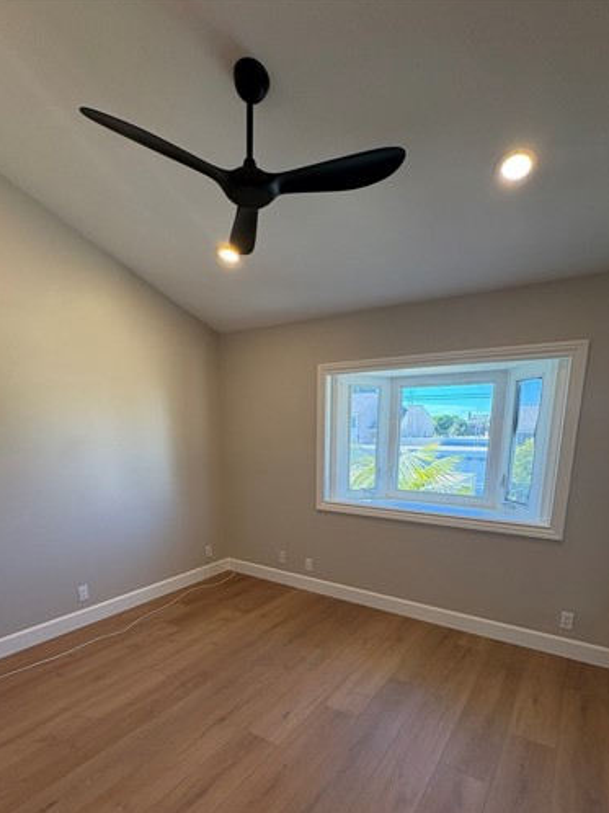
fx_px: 423
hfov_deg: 71.5
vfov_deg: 85.8
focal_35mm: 18
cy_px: 516
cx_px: 307
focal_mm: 2.22
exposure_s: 1/125
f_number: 2.2
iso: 125
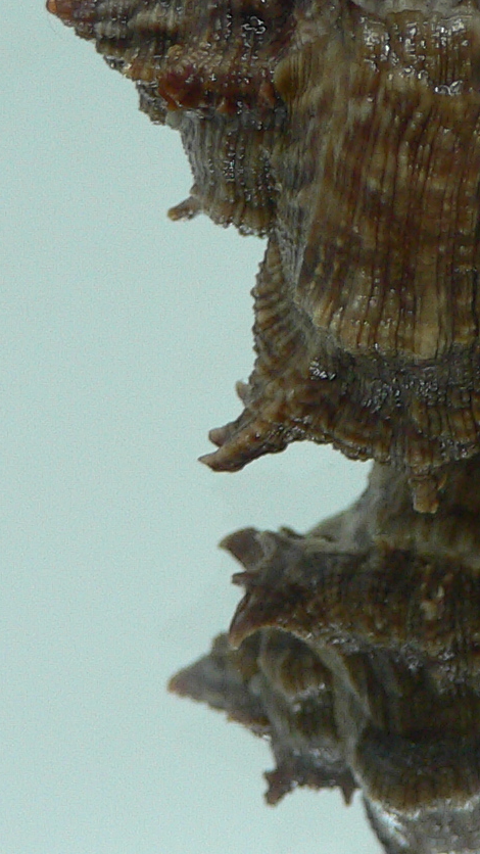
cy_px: 204
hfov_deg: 12.6
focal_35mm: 92
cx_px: 690
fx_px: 2083
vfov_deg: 22.9
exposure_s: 1/60
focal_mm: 4.6
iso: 100
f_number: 2.8
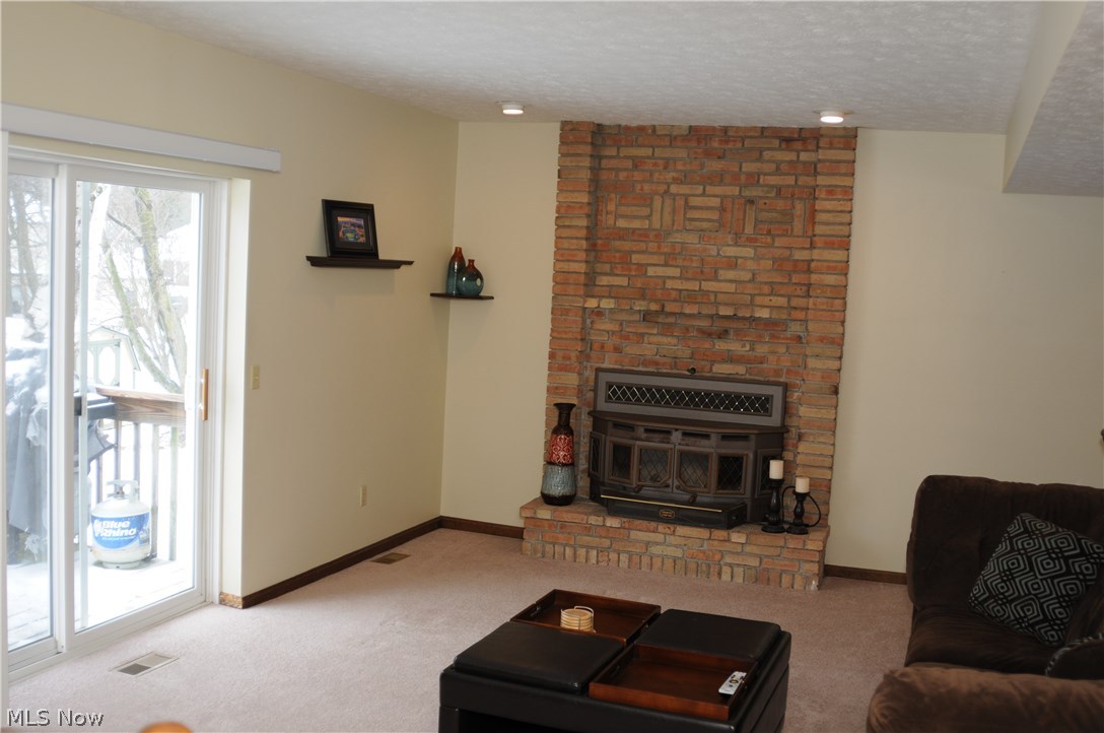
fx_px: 1102
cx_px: 552
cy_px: 366
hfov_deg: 53.2
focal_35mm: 36
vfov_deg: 36.8
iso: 250
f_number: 2.8
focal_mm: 24
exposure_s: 1/80
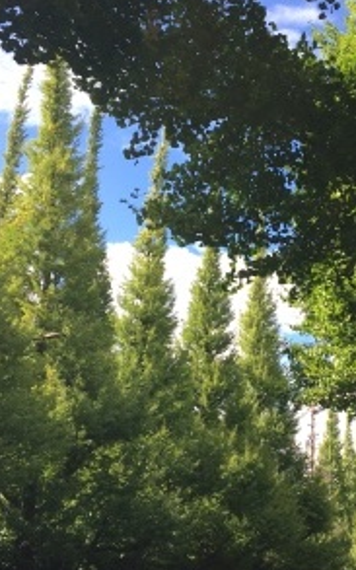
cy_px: 331
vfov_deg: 32.4
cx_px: 247
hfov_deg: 20.5
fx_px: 978
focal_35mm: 63
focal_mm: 4.15
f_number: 2.2
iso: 25
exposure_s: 1/596
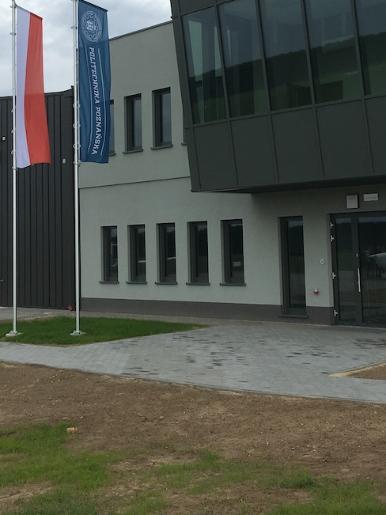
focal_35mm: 57
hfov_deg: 25.7
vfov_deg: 33.4
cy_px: 157
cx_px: 198
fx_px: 848
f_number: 2.2
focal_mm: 4.15
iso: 25
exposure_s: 1/836
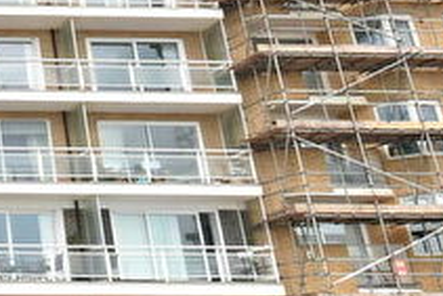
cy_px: -9
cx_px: -235
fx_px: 796
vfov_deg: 20.3
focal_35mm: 65
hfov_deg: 24.0
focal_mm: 13
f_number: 10
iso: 500
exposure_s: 1/400
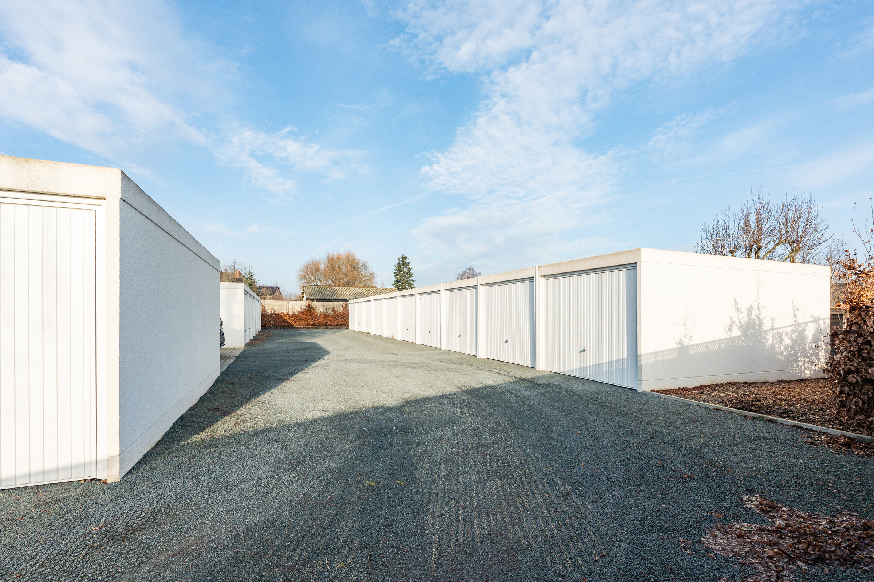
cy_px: 291
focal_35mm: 16
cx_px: 437
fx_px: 388
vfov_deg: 73.7
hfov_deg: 96.7
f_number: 11
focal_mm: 16
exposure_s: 1/320
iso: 250
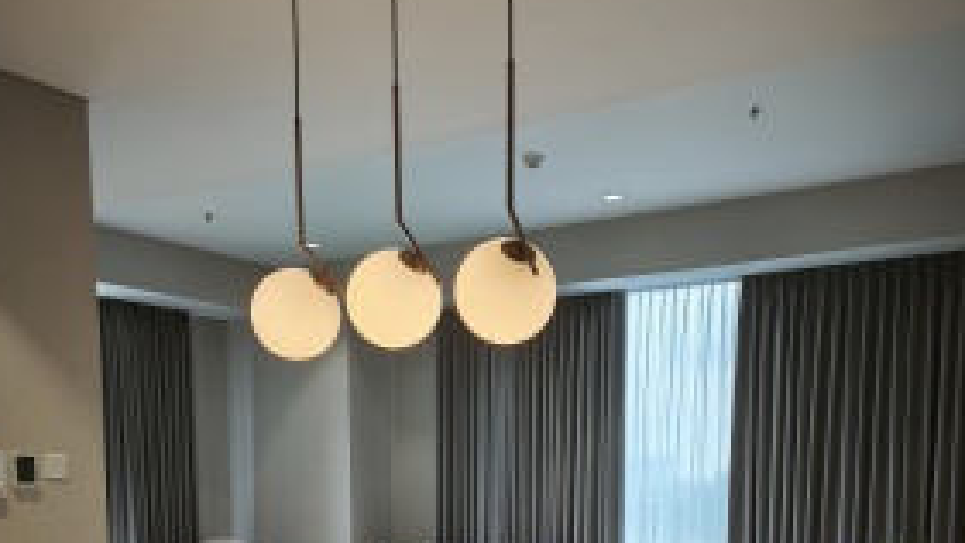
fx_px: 1049
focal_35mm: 41
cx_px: 489
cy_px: 601
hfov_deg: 49.4
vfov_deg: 26.6
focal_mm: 5.35
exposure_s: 1/50
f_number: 1.7
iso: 200
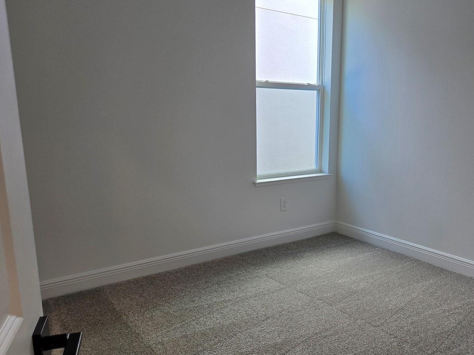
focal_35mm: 31
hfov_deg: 57.2
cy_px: 201
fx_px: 424
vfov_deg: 45.3
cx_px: 313
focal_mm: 5.4
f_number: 1.8
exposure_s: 1/120
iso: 40
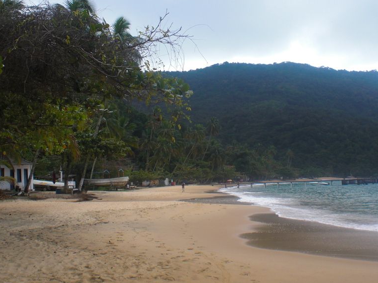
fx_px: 557
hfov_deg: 37.5
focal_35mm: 51
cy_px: 131
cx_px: 195
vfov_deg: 28.5
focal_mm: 6.3
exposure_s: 1/200
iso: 64
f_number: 5.6
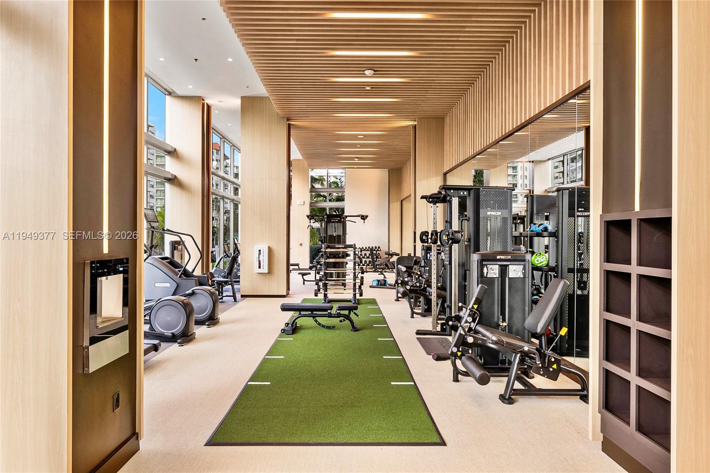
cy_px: 236
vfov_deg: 59.5
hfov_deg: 81.2
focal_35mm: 21
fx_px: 414
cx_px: 355
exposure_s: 1/30
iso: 400
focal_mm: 14
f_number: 8
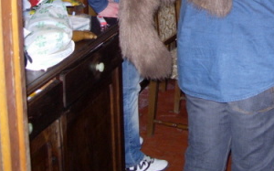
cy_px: -23
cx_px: 224
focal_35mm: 86
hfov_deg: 23.7
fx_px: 642
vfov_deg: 14.8
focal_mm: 7.8
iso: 105
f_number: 2.8
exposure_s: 1/85.4
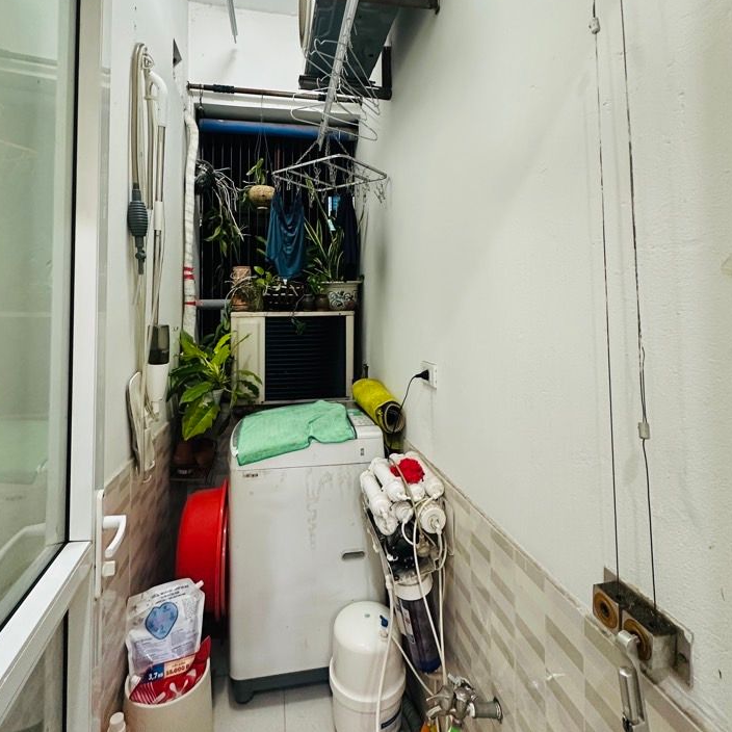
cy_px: 302
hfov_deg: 80.7
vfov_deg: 80.0
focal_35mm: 18
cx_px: 354
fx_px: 431
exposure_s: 1/50
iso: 400
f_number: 2.2
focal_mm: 2.22
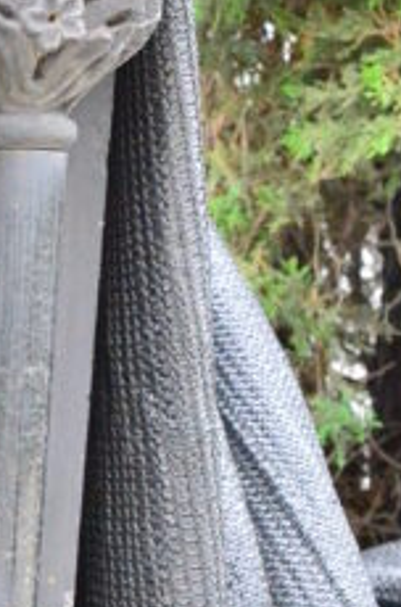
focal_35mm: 140
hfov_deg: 9.1
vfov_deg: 14.2
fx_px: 2357
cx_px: -409
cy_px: 728
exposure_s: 1/1250
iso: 3200
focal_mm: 21
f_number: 4.5
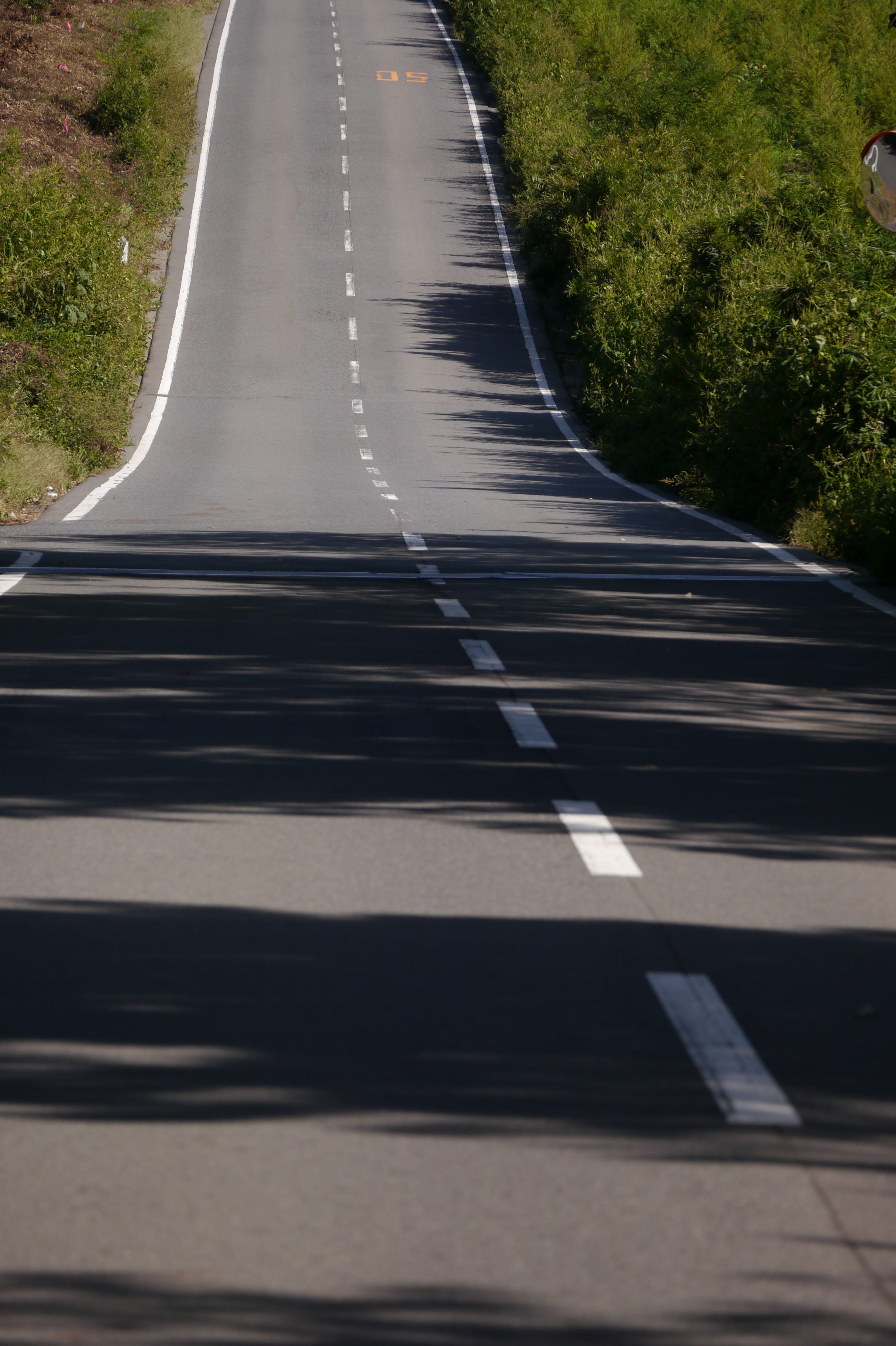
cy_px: 673
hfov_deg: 4.4
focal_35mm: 313
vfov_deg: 6.6
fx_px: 11686
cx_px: 435
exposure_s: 1/500
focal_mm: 150
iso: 160
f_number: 7.1
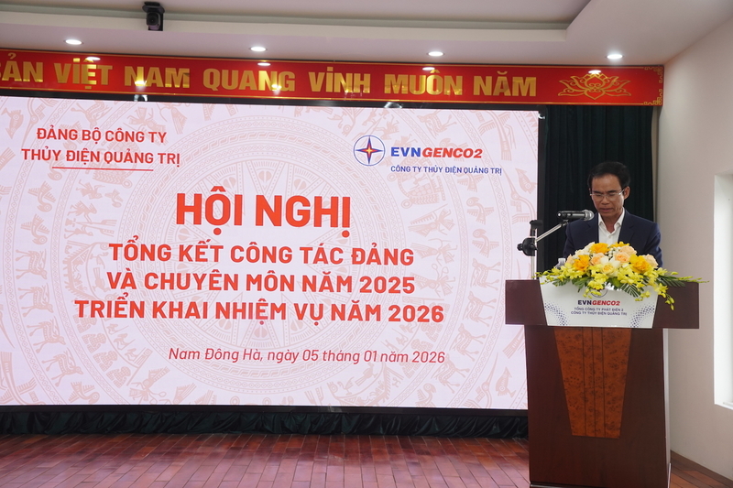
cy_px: 244
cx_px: 366
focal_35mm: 50
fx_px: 1008
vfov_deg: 27.2
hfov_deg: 40.0
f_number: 4
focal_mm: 33
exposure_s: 1/160
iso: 640
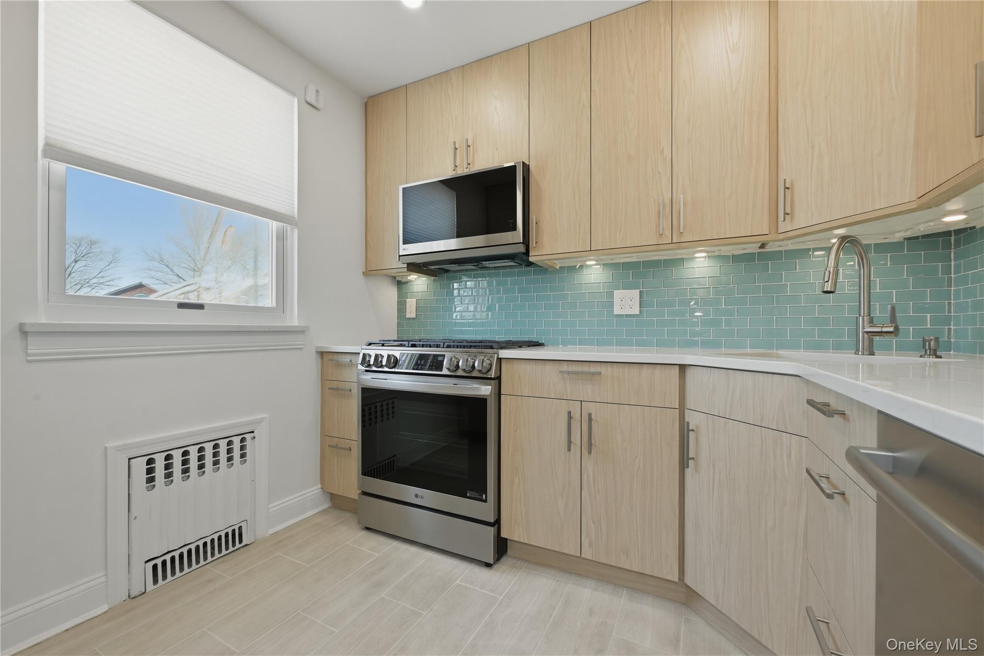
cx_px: 492
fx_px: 383
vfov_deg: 81.2
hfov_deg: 104.3
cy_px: 328
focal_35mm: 14
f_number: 11
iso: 250
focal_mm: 14
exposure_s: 1/10
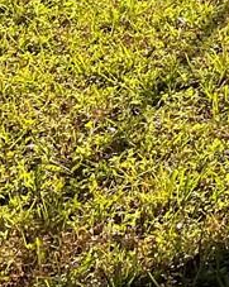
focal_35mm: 179
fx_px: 1520
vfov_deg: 10.1
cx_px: 815
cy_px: -244
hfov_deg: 7.1
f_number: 1.5
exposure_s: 1/1869
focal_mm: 5.7
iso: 50
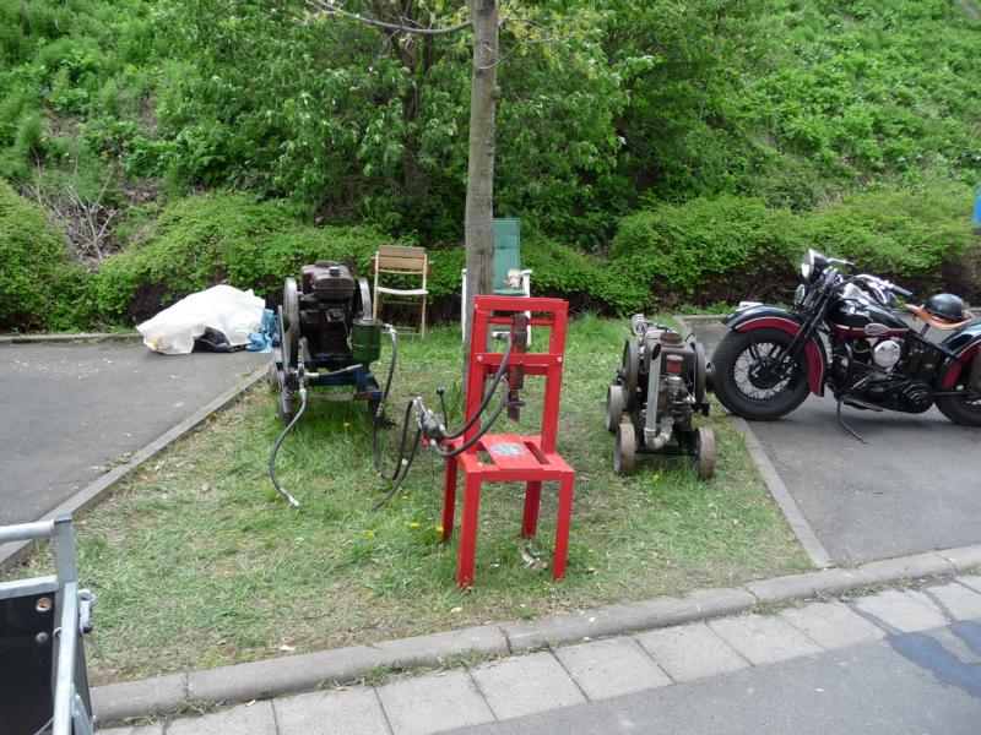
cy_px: 368
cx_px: 490
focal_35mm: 28
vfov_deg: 49.7
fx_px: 794
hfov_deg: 63.4
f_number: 3.3
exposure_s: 1/100
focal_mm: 4.7
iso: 100
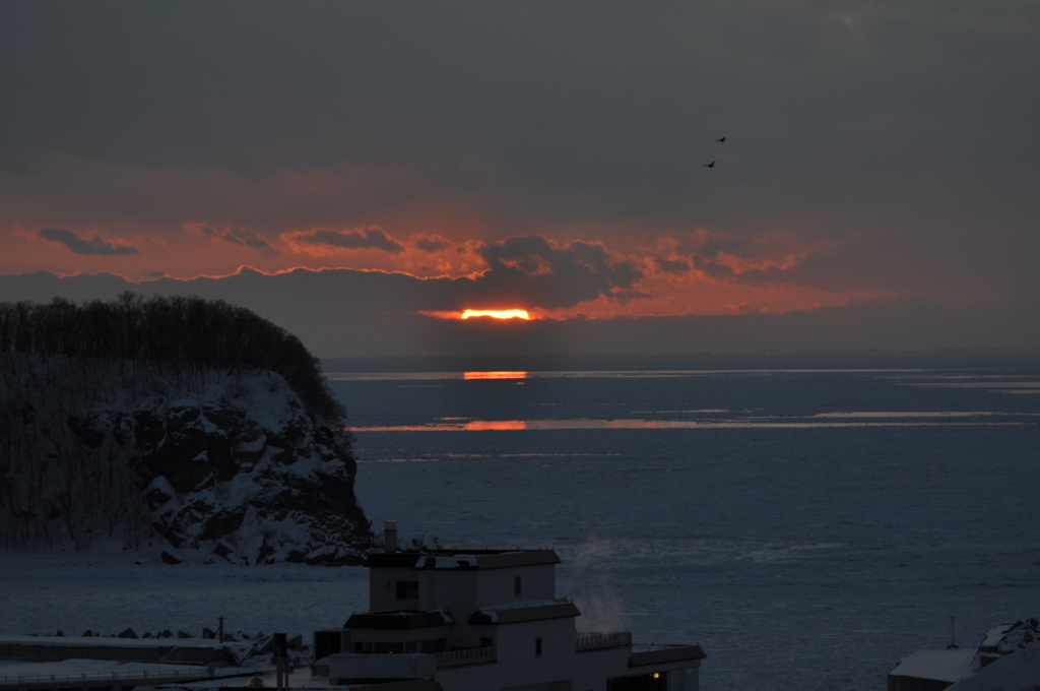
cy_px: 346
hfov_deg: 8.1
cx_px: 520
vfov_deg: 5.4
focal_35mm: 255
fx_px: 7357
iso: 200
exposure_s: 1/640
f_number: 5
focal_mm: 170
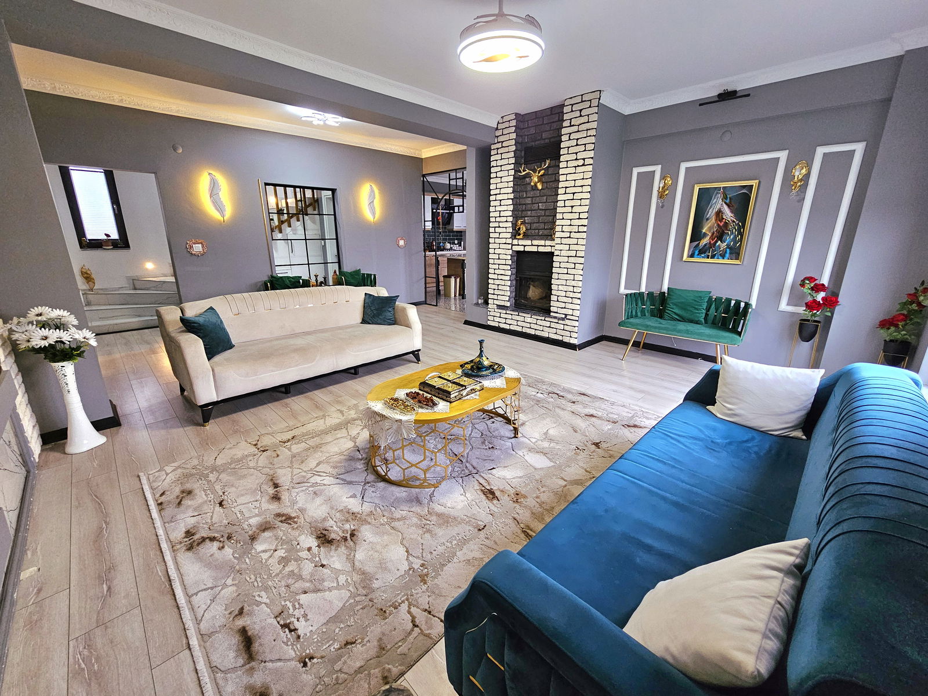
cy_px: 348
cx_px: 464
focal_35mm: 13
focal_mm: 2.2
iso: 320
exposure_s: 1/50.3
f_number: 2.2
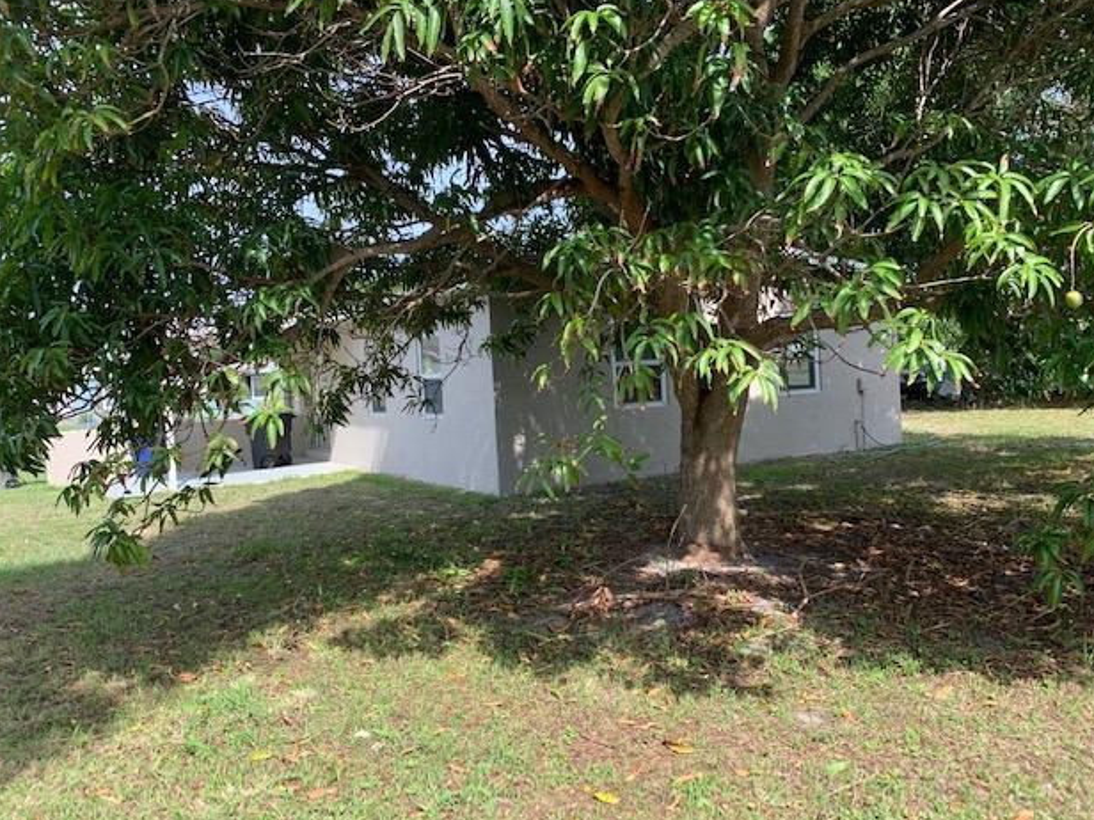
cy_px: 405
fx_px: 853
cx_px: 551
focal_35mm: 27
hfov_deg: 65.3
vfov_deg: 51.4
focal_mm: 4.25
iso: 25
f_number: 1.8
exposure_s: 1/471
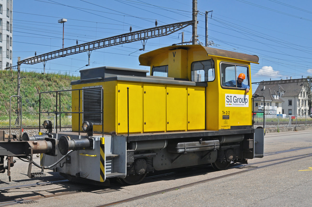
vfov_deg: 29.8
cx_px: 156
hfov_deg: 43.7
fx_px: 390
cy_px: 104
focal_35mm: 45
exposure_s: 1/1000
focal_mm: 30
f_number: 9
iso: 400
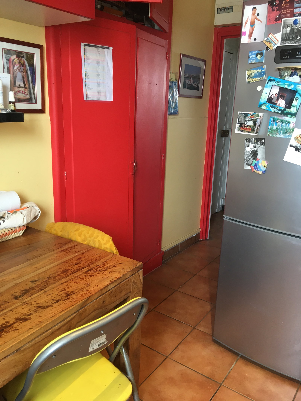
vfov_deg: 61.7
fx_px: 336
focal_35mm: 29
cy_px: 200
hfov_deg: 48.2
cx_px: 150
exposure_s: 1/33
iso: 80
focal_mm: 4.15
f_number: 2.2
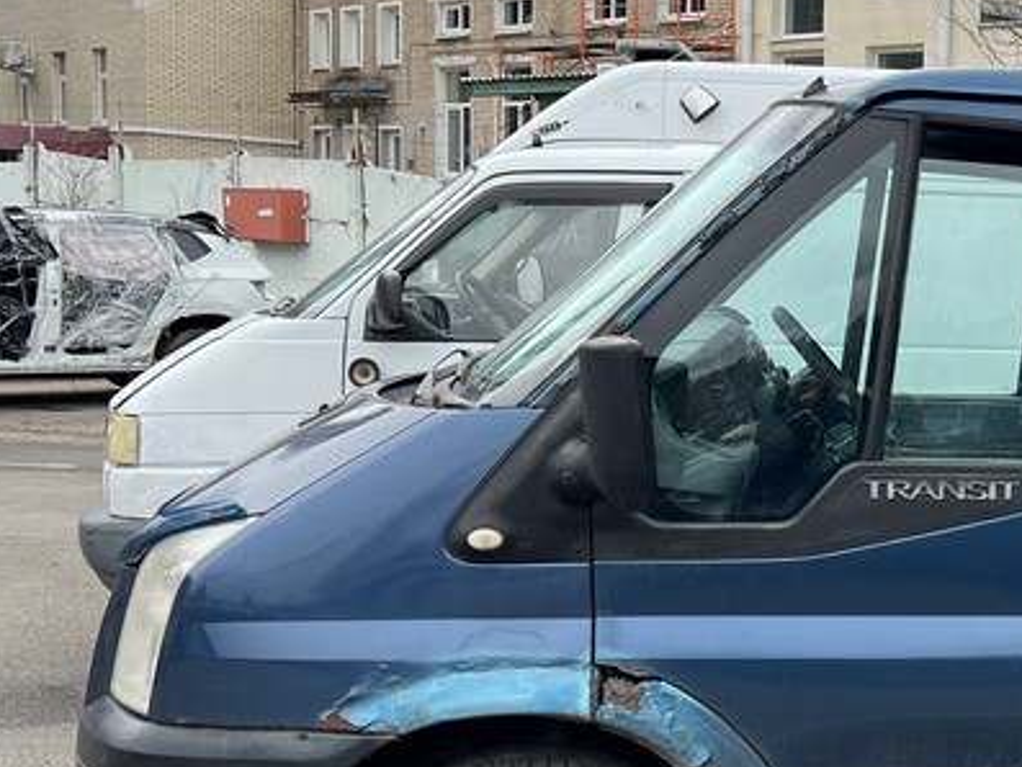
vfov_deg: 21.7
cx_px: 1215
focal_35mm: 67
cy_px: 589
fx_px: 1979
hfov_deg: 26.0
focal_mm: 5.7
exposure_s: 1/1000
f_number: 1.5
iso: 50
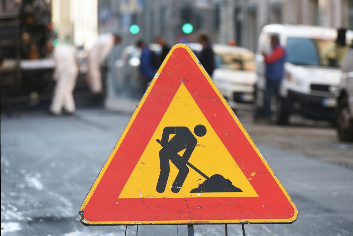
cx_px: 176
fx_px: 1961
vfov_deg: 6.9
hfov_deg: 10.3
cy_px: 118
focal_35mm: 200
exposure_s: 1/320
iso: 250
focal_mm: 200
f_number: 5
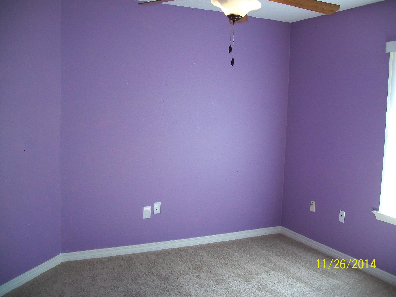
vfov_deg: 41.8
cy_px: 148
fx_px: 389
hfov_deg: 54.0
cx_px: 198
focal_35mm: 34
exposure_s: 1/60
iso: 160
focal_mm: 6.1
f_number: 2.7
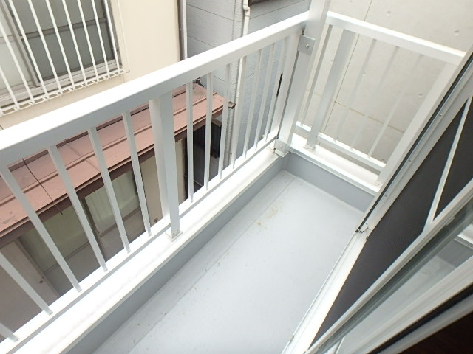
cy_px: 177
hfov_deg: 79.0
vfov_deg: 63.4
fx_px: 287
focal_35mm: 21
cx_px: 236
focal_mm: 3.7
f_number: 3.5
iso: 250
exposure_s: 1/30
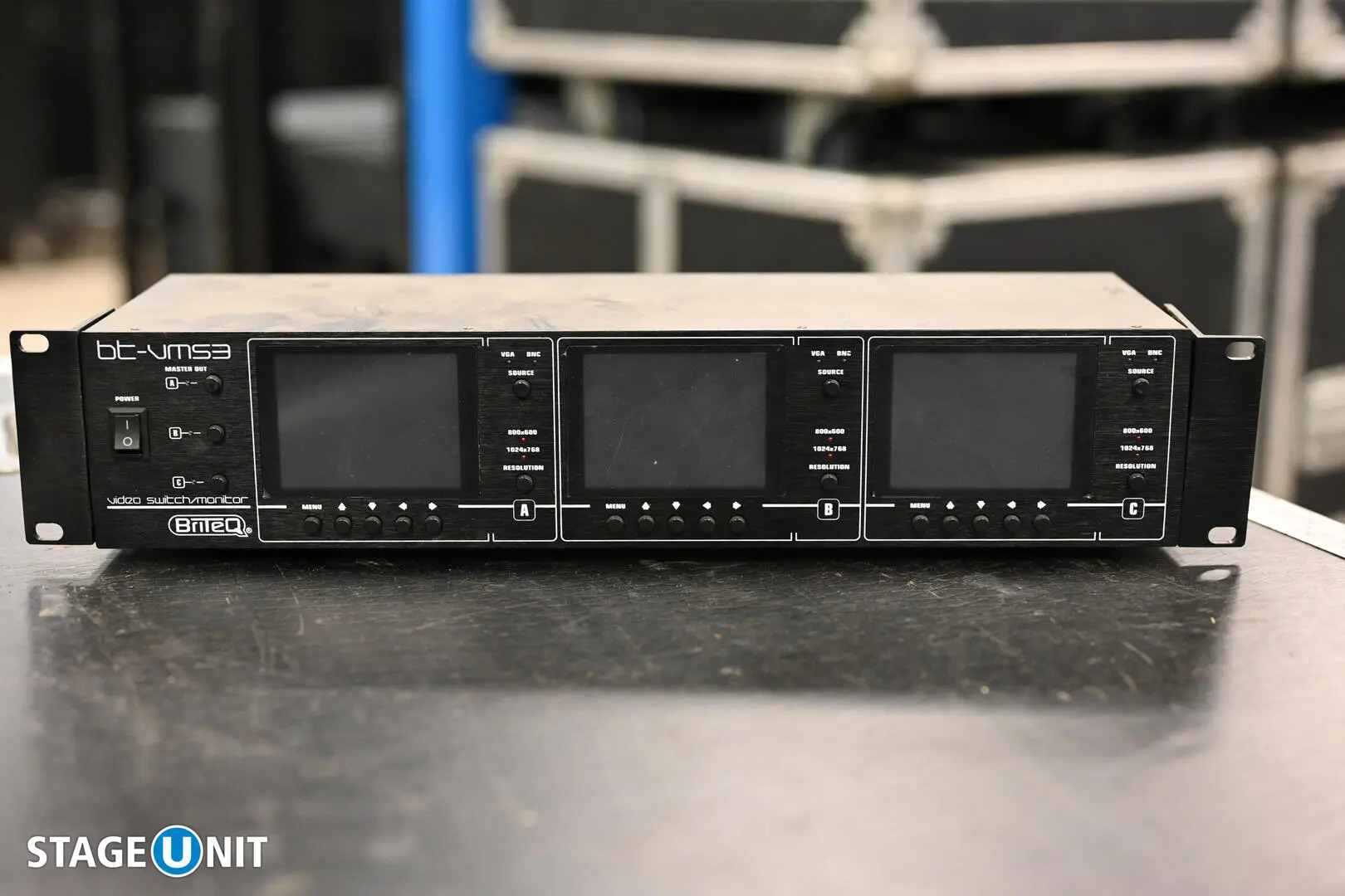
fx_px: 1868
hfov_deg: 39.6
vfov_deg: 27.0
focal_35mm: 50
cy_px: 448
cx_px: 672
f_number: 2.8
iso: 3200
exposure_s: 1/80
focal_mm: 50
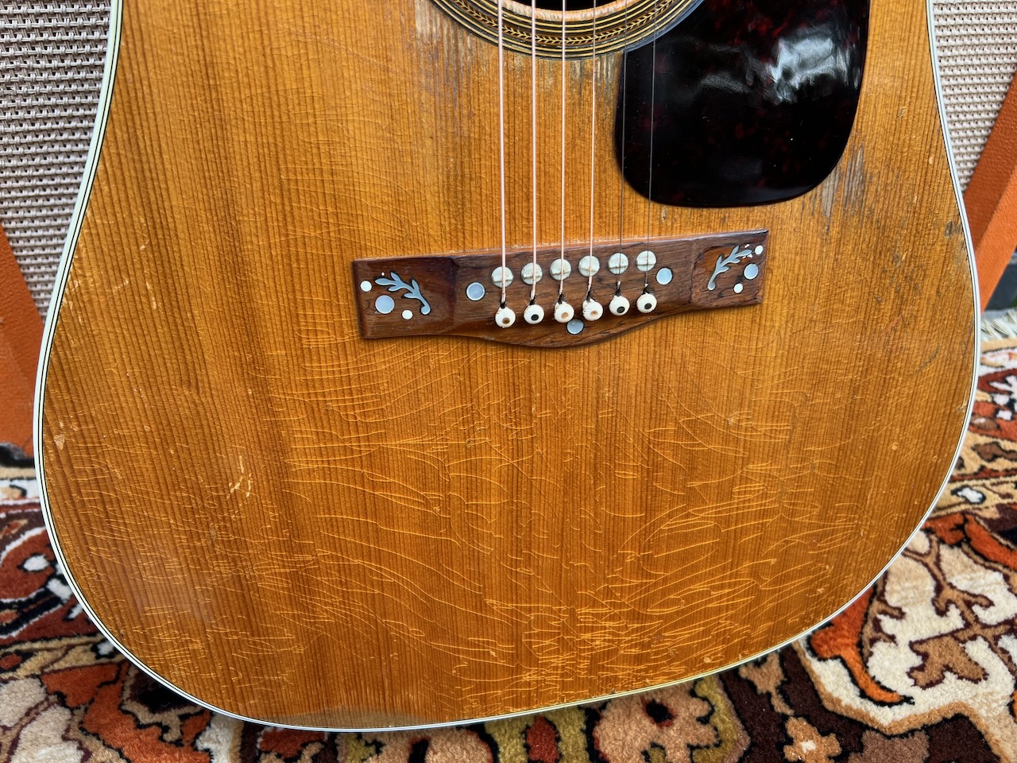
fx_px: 764
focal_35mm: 26
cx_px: 508
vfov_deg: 53.1
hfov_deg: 67.3
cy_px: 382
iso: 40
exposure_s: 1/257
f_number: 1.5
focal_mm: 5.7
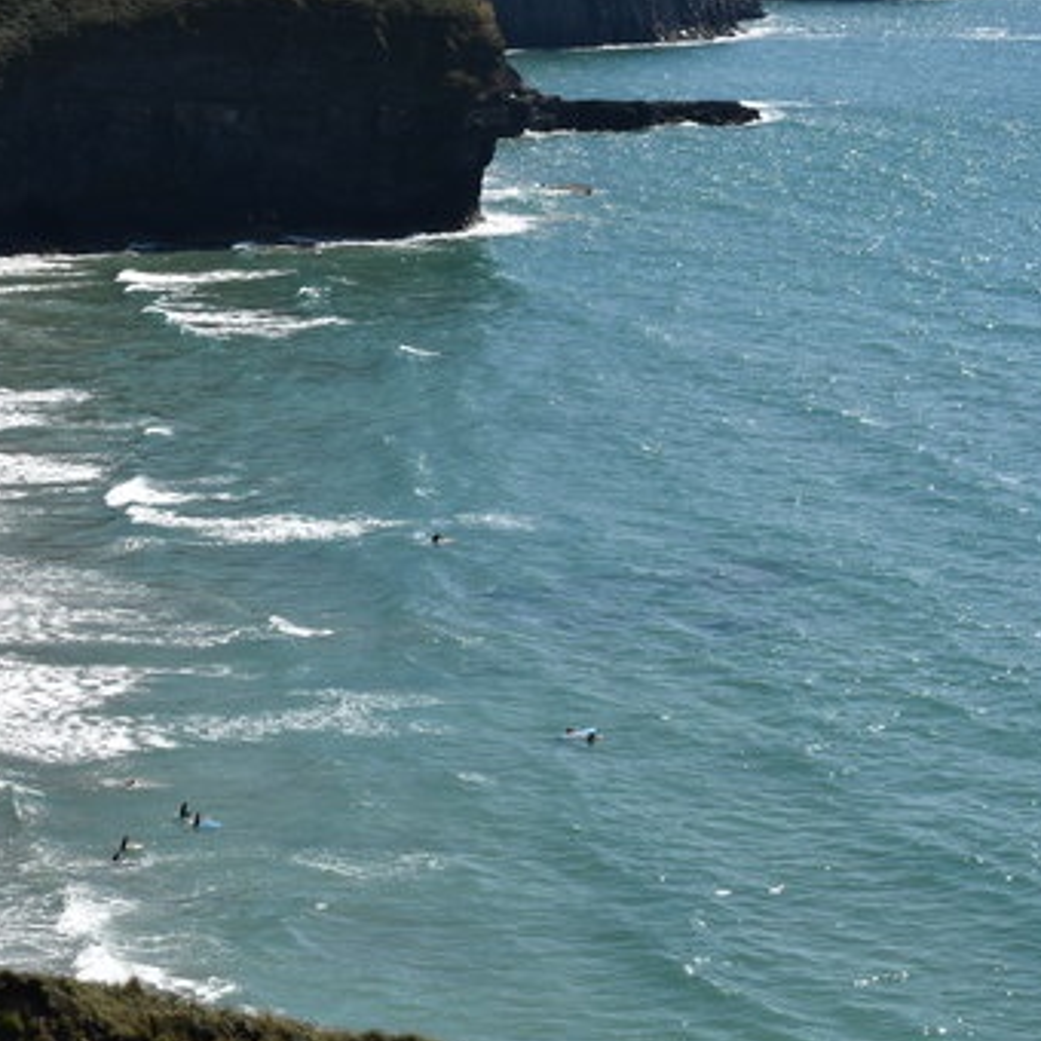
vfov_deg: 16.6
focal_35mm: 105
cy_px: 436
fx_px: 3572
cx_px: -119
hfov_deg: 16.1
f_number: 10
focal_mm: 35
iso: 200
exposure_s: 1/400
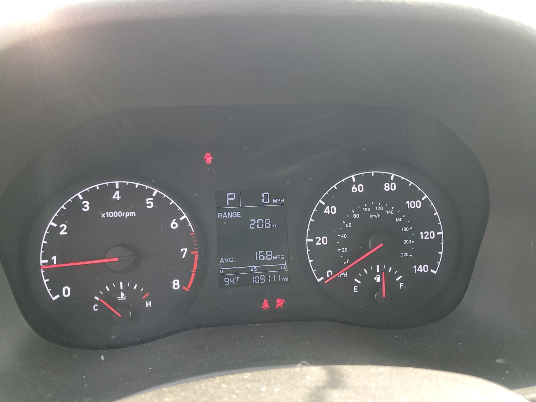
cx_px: 268
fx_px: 403
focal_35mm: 26
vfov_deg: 53.1
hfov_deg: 67.3
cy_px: 201
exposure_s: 1/100
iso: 70
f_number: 1.5
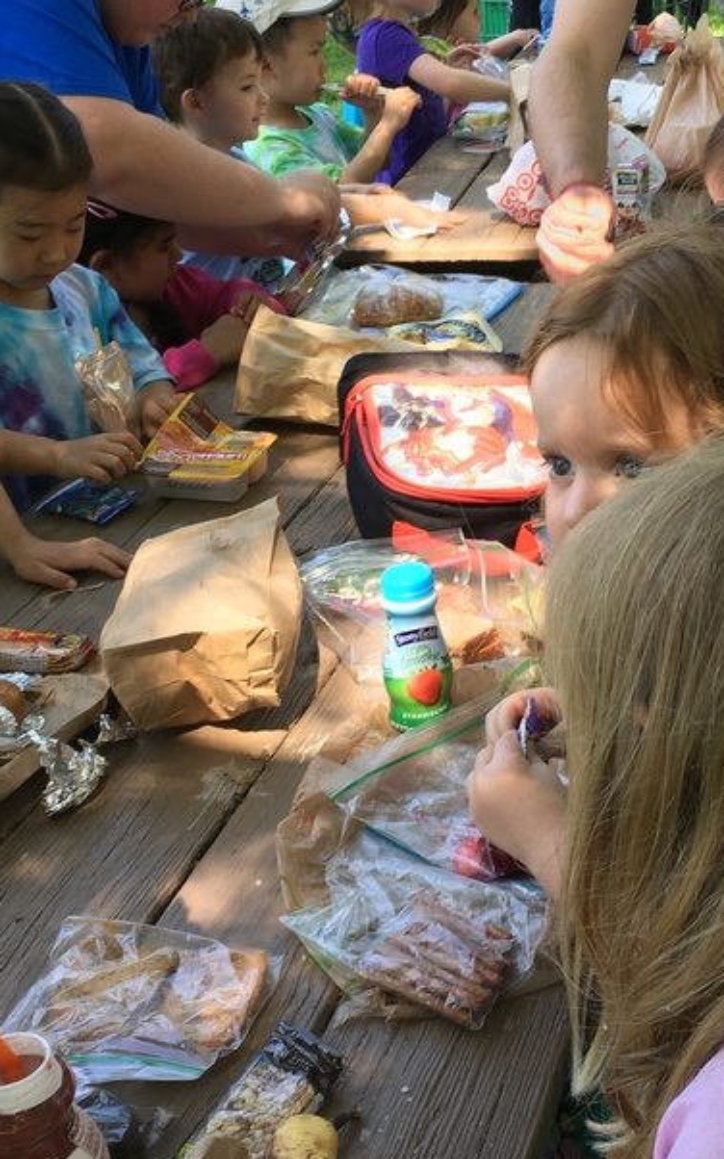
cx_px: 445
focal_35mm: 49
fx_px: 1548
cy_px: 581
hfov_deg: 26.3
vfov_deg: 41.1
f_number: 2.2
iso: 25
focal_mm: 4.15
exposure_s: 1/128
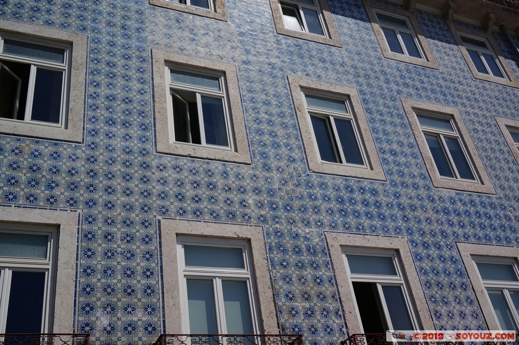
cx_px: 260
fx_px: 562
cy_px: 172
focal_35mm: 39
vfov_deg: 34.1
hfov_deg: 49.6
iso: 100
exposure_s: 1/800
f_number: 8
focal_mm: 26
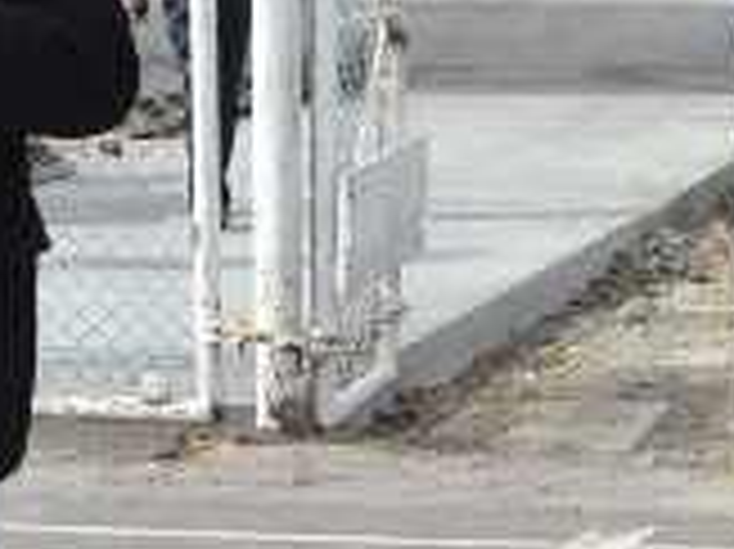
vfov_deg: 6.5
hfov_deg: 8.7
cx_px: 473
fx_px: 4810
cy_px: 173
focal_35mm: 227
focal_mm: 32
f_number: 6.3
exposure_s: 1/1600
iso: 400
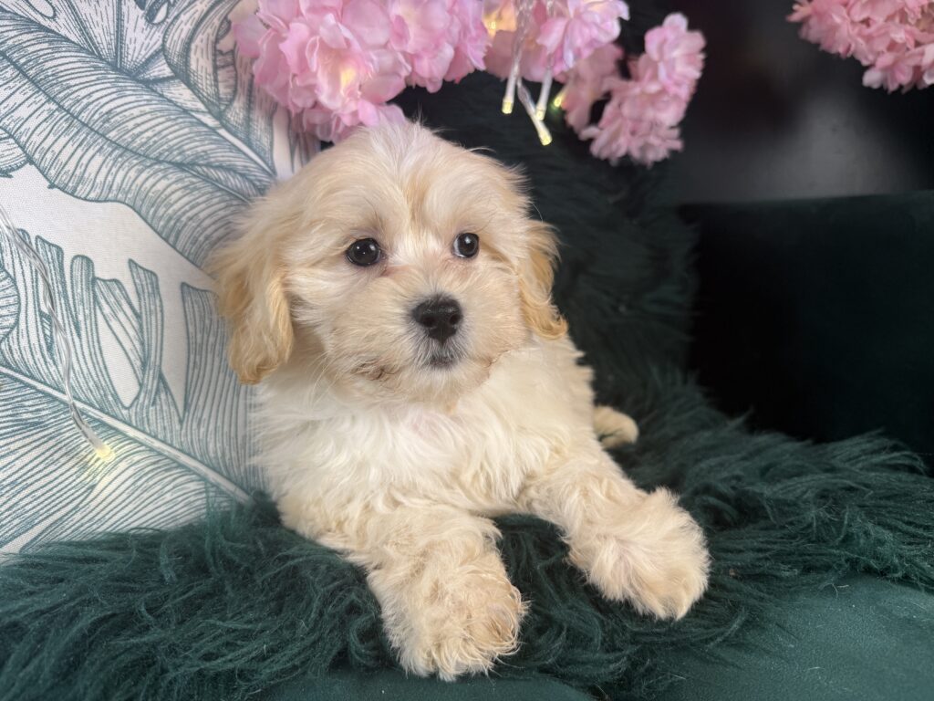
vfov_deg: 56.8
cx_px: 467
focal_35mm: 24
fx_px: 648
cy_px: 350
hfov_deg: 71.6
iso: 64
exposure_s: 1/120
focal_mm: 6.76
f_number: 1.78
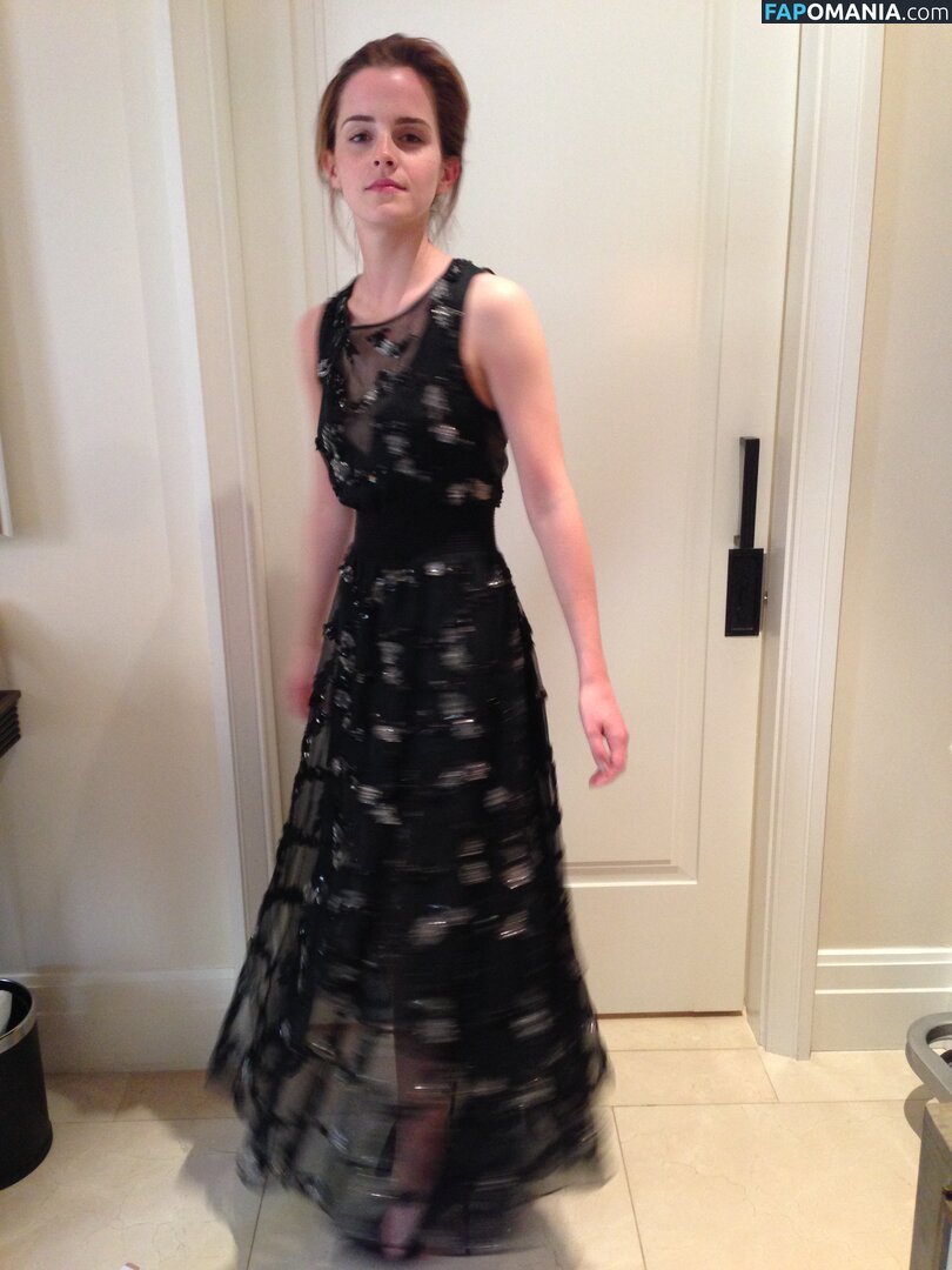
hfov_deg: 42.9
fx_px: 1210
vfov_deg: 55.4
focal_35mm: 33
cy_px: 635
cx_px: 476
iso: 250
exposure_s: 1/20
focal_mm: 4.12
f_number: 2.4
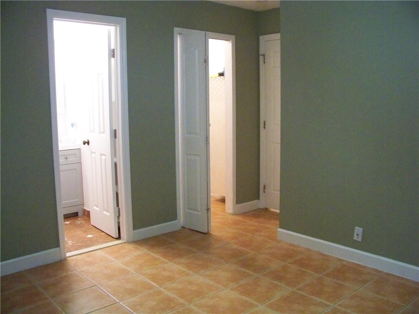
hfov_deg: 55.4
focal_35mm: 33
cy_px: 157
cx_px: 210
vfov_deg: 42.9
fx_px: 399
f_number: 2.8
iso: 1000
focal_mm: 5.85
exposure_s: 1/30
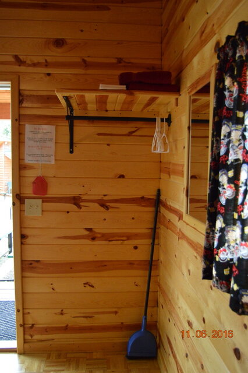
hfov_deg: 43.6
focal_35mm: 30
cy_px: 186
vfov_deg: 62.0
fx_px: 310
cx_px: 124
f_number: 3.5
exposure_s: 1/500
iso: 2000
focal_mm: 20
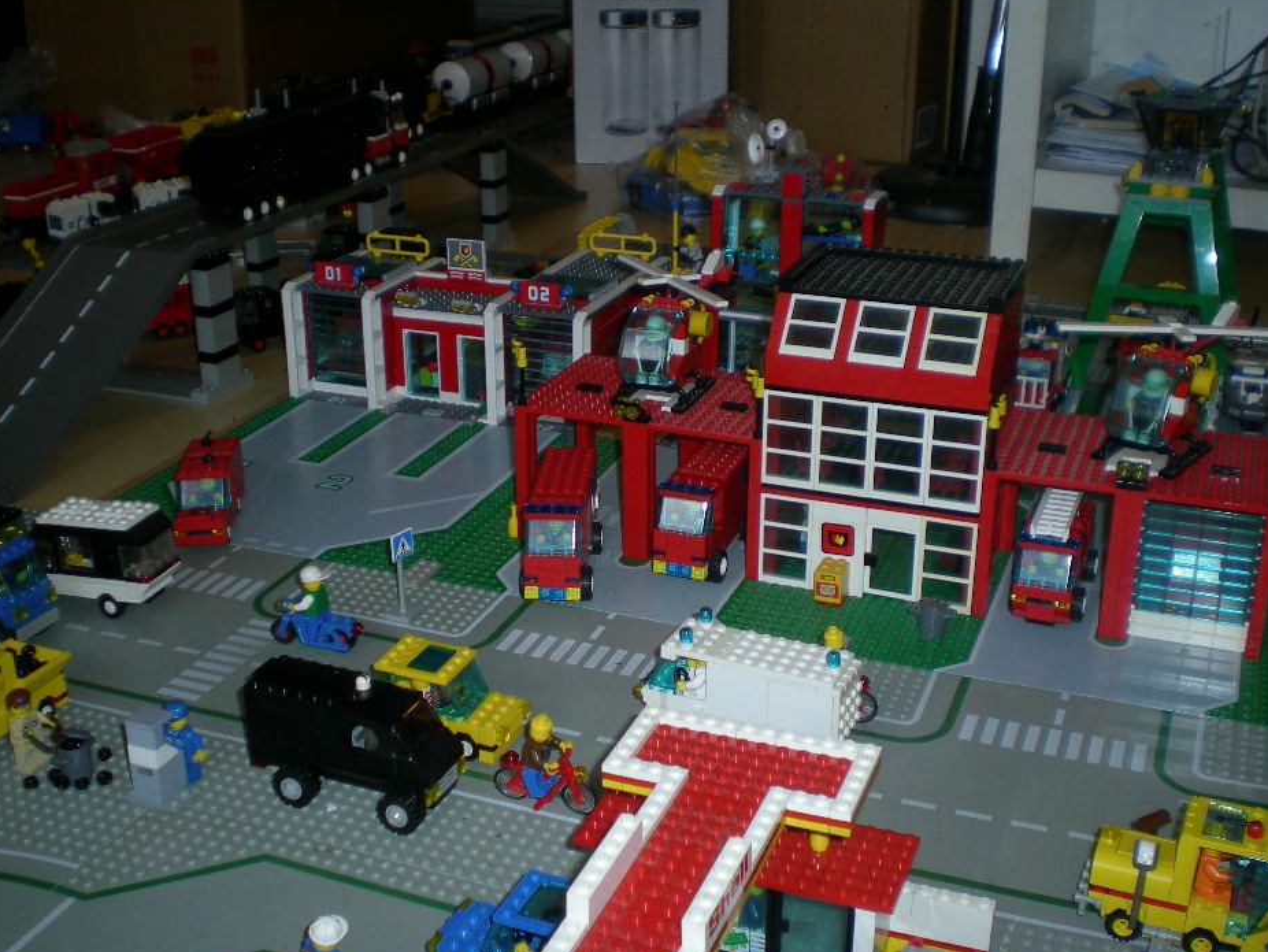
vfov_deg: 34.4
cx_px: 627
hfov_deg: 44.8
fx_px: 1539
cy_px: 445
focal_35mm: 42
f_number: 3.1
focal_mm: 6.3
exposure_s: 1/30
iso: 50
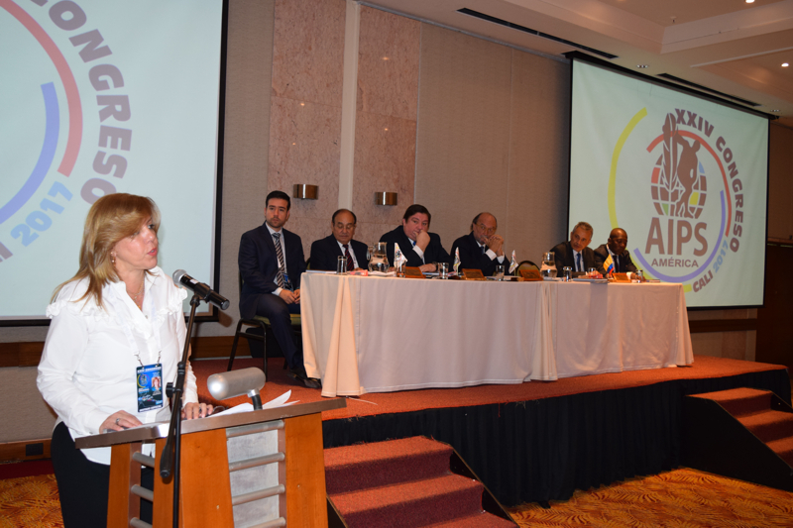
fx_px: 793
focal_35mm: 36
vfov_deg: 36.9
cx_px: 396
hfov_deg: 53.1
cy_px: 264
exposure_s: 1/80
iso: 800
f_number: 4.5
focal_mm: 24
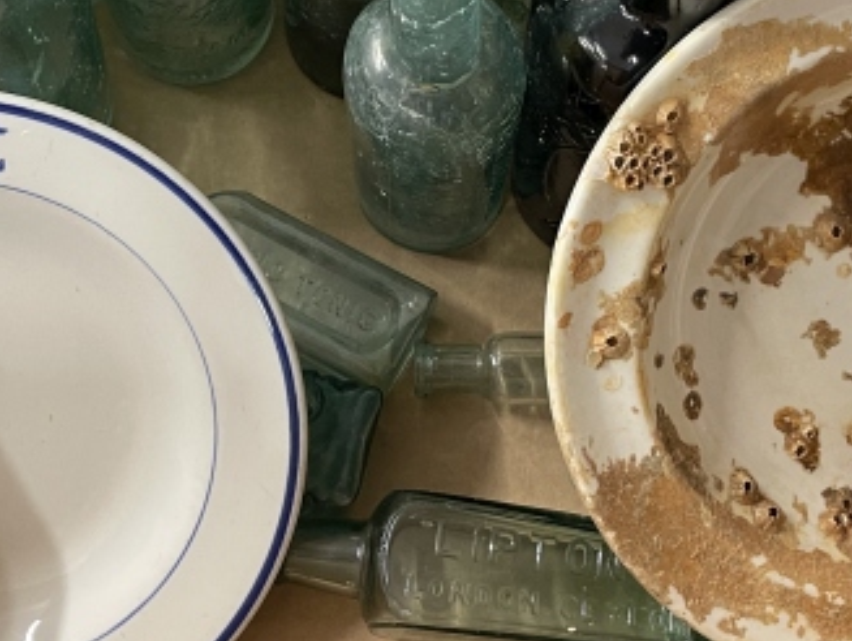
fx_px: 1577
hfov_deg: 30.2
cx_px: 370
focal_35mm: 64
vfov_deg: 22.6
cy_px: 100
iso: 250
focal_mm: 5.1
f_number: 1.6
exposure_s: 1/50
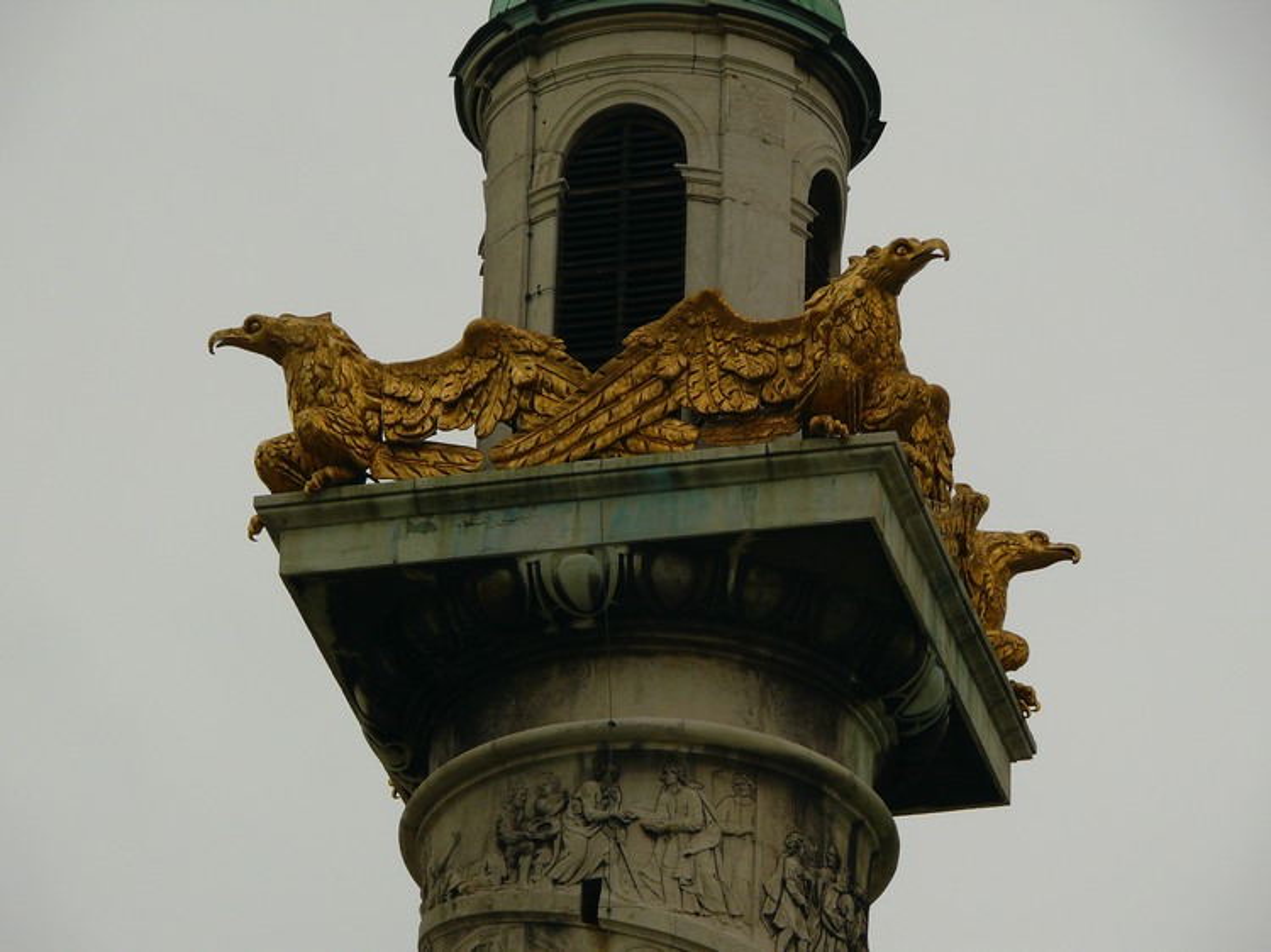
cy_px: 476
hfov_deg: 7.9
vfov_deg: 5.9
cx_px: 636
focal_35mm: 251
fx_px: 9213
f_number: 5.6
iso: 100
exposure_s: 1/200
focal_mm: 53
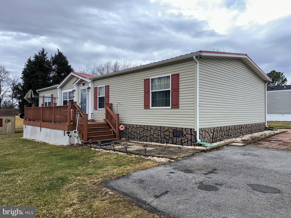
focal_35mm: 24
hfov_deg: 71.6
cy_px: 109
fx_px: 202
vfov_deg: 56.8
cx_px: 146
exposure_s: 1/1095
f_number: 1.78
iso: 80
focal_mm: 6.86
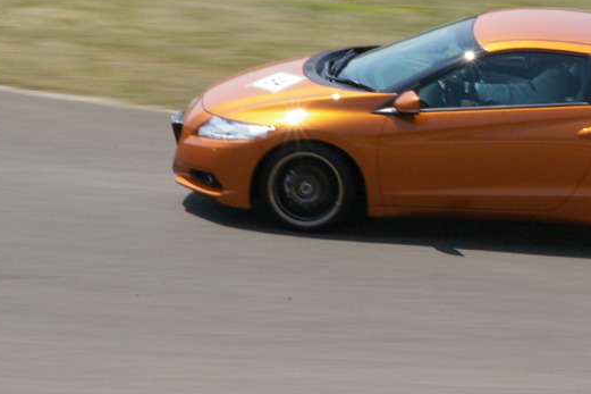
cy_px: 100
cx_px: 492
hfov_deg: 4.9
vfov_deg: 3.3
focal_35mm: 422
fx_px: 6925
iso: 800
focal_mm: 143
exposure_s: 1/90
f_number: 38
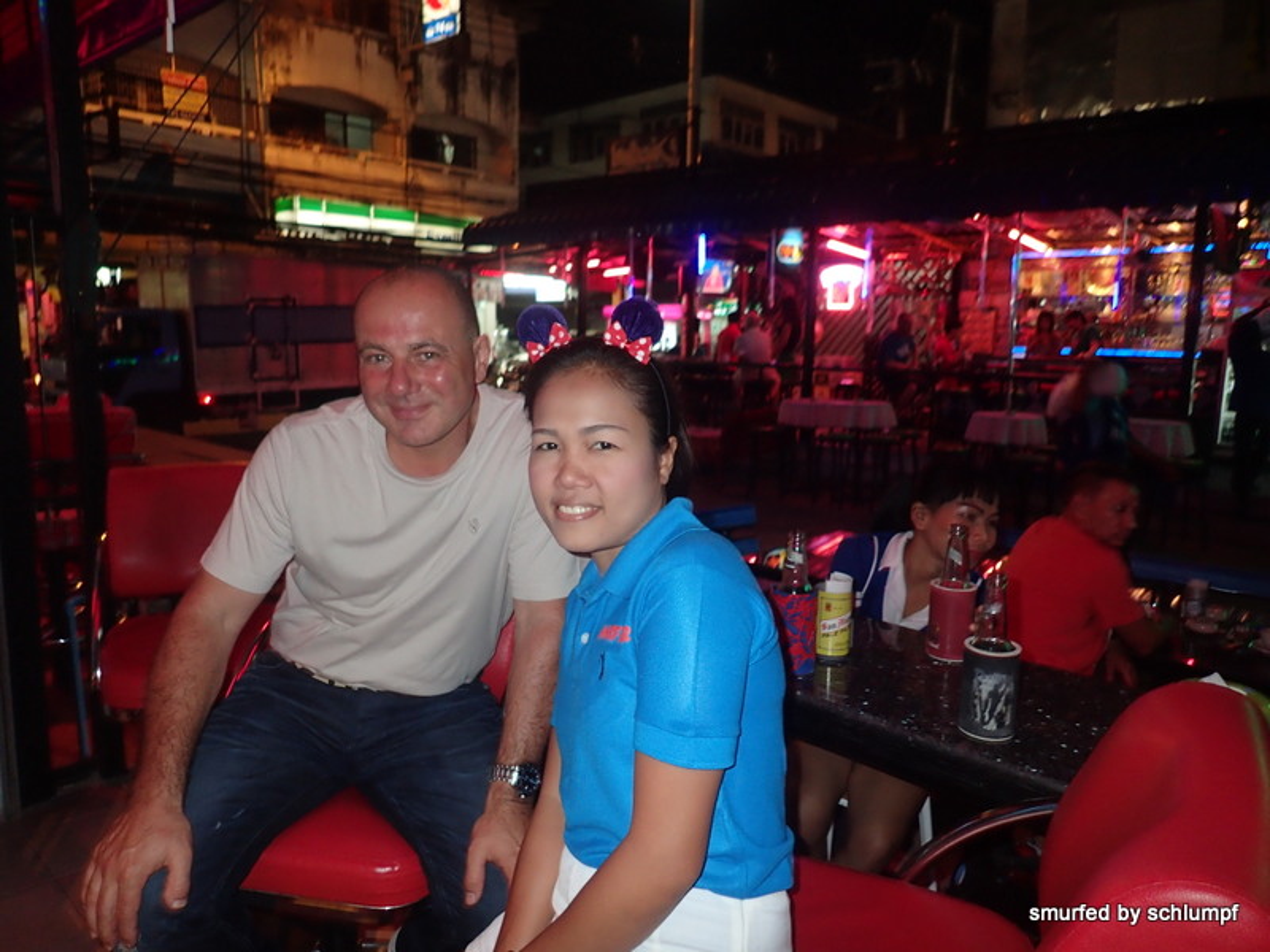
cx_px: 635
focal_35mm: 25
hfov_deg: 69.4
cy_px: 476
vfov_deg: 54.9
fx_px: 917
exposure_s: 1/30
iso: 320
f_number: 2
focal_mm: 4.5
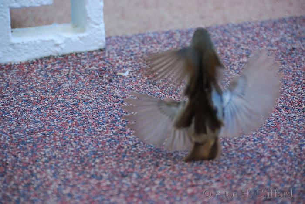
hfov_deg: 6.9
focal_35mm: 300
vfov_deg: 4.6
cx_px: 152
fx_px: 2544
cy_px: 102
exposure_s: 1/400
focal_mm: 200
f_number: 5.6
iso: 720
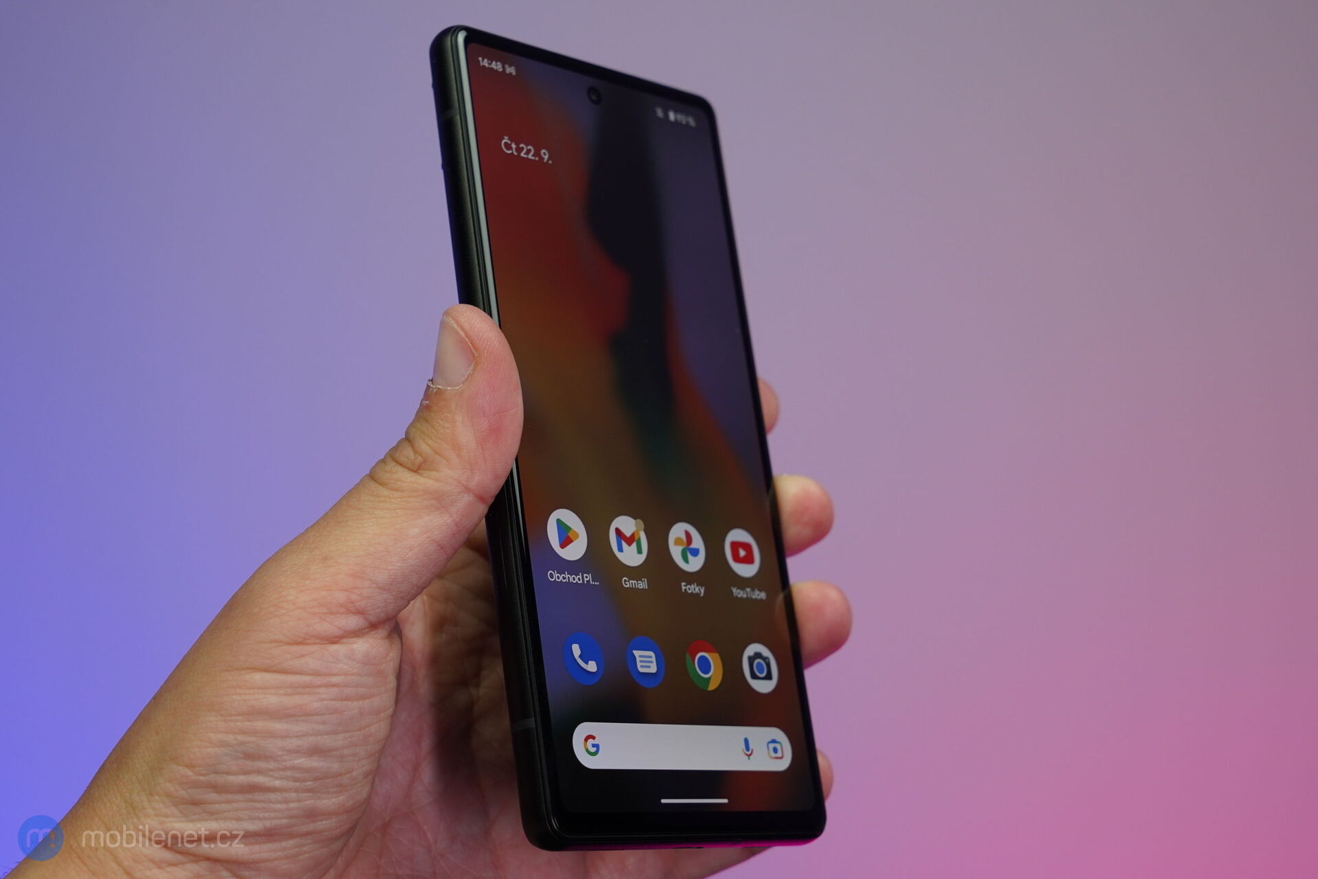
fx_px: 1830
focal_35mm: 50
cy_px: 440
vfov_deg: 27.0
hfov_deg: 39.6
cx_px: 659
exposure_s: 1/160
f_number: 7.1
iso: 800
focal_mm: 50
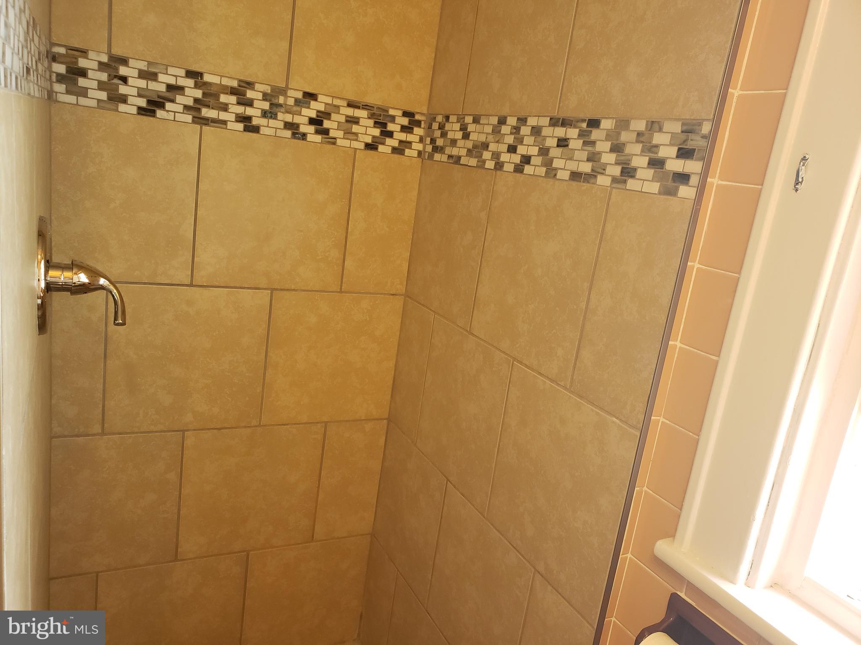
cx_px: 430
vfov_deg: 53.1
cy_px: 322
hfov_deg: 67.3
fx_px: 647
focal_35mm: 26
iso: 200
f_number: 2.4
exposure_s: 1/60
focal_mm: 4.3
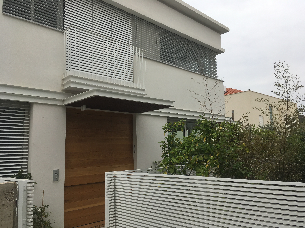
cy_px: 114
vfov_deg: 48.2
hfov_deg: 61.7
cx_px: 152
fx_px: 256
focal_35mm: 29
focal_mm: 4.15
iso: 25
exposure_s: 1/1876
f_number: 2.2
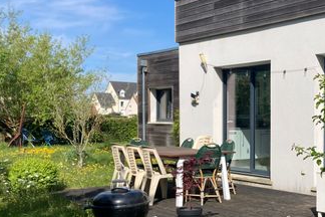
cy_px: 140
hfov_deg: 34.8
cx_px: 291
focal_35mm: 54
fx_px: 487
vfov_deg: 25.0
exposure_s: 1/2183
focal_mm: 3.99
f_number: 1.8
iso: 20
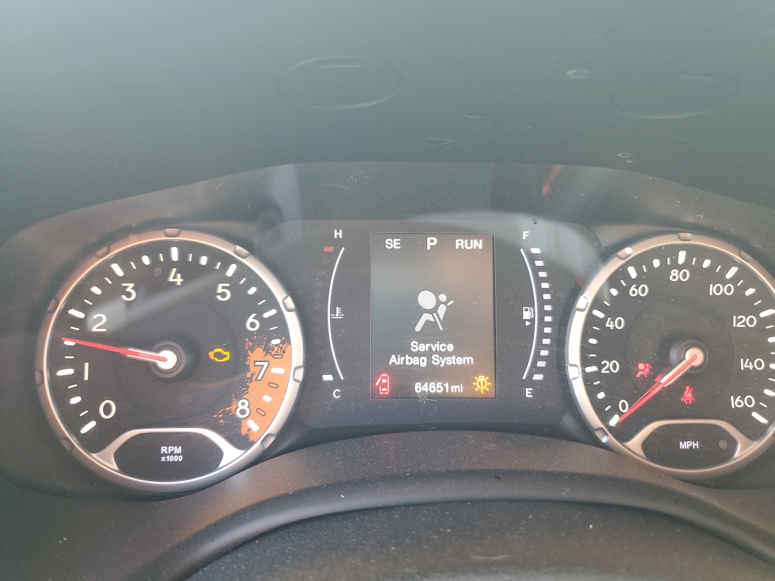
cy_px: 290
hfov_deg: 67.3
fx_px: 582
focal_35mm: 26
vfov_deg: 53.1
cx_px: 388
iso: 121
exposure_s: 1/60.2
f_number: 1.5
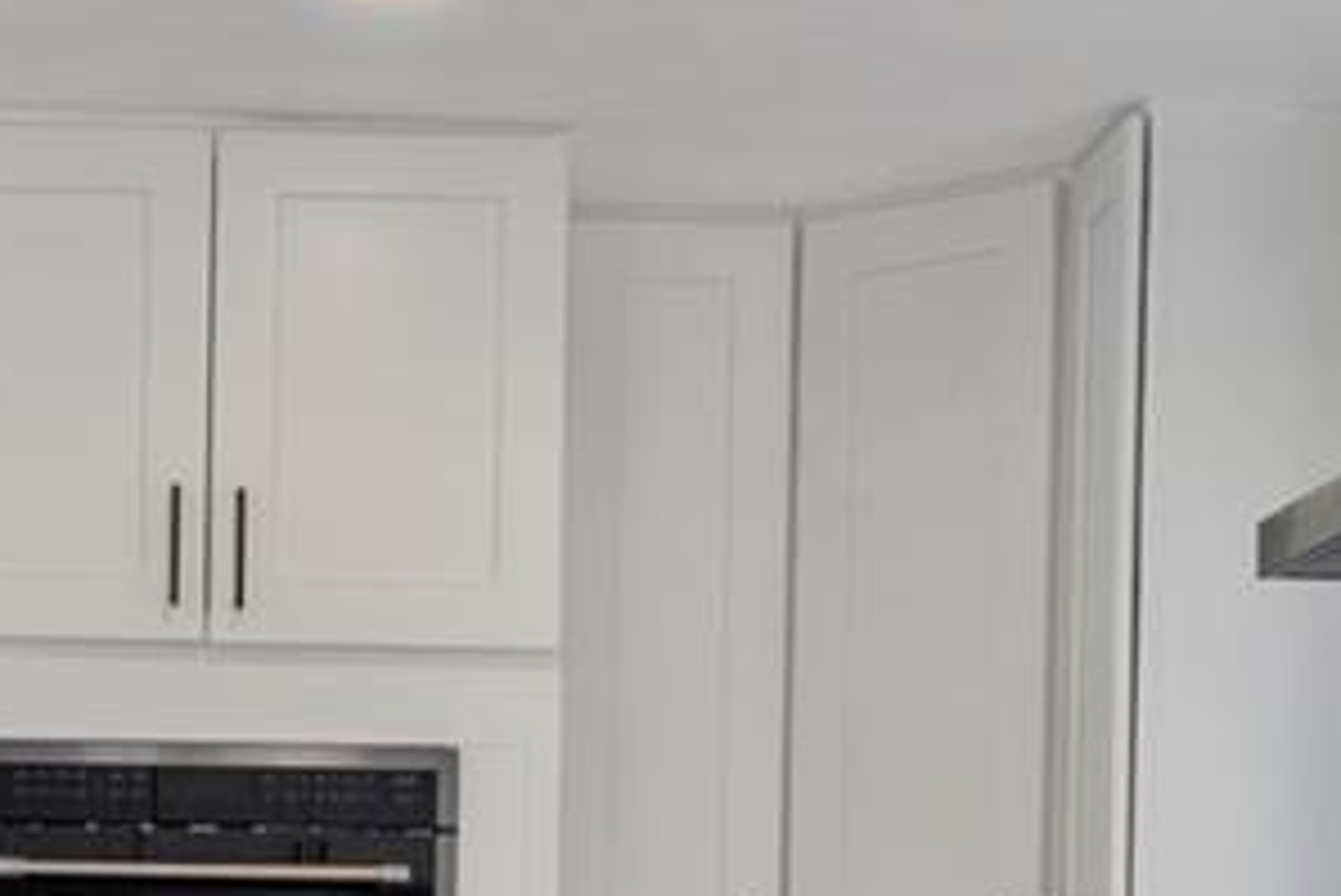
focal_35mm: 103
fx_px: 3838
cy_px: 1110
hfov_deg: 19.6
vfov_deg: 12.9
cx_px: 302
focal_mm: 10
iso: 250
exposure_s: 1/3
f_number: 11
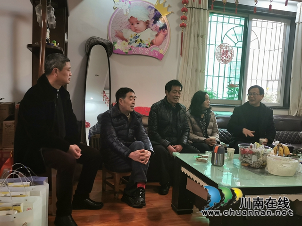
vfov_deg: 44.2
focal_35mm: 32
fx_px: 279
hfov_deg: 56.8
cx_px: 151
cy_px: 113
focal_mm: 5.58
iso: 200
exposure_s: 1/50
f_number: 1.8
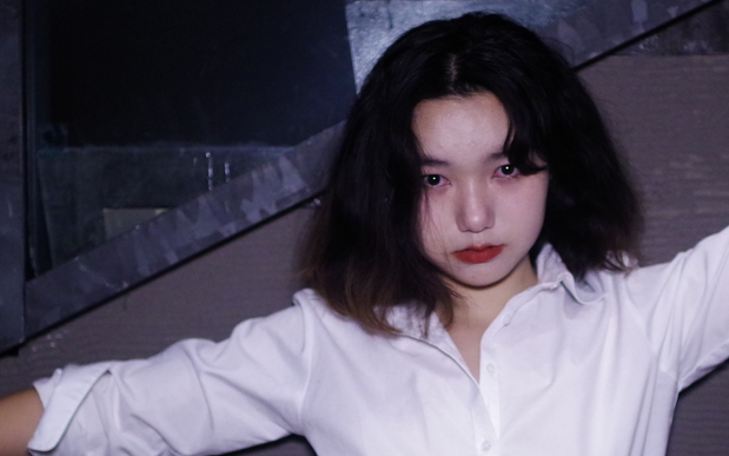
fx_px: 1590
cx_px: 420
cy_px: 293
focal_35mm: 80
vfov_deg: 16.3
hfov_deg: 25.8
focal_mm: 30
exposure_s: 1/160
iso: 3200
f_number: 1.4
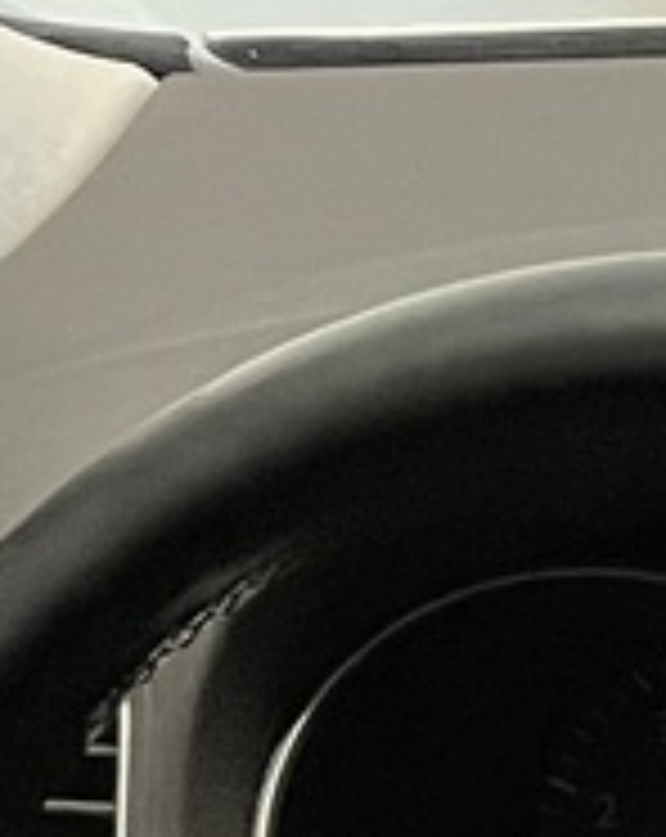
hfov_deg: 6.3
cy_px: 2326
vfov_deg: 8.5
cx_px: 2696
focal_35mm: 197
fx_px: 4870
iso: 200
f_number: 1.6
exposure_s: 1/50
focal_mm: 4.2
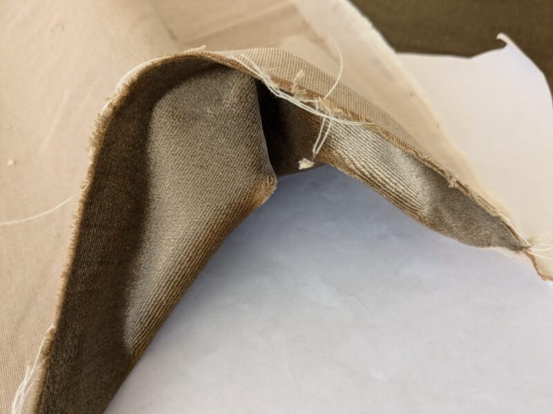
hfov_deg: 65.3
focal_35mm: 27
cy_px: 207
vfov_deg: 51.4
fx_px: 431
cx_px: 276
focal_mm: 4.38
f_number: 1.73
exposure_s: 1/570
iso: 60
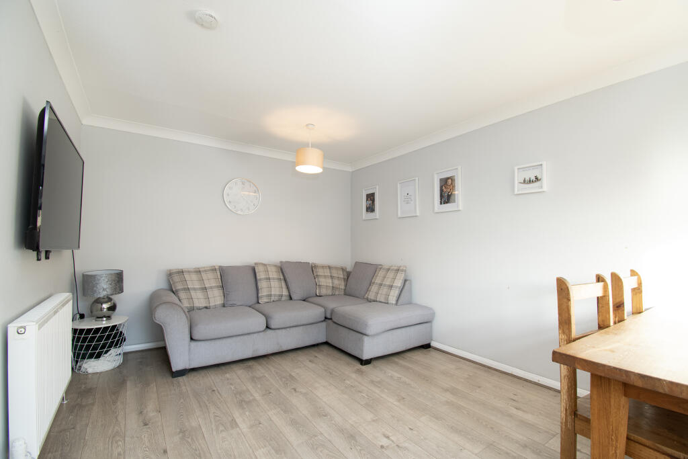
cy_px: 230
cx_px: 344
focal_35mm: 15
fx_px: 287
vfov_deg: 77.3
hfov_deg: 100.4
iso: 320
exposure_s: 1/15
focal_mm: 10
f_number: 8
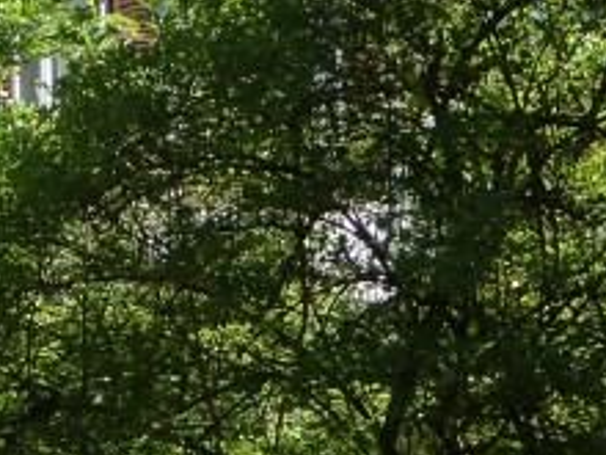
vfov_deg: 6.7
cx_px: -182
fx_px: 3834
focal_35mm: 219
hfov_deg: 8.9
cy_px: -91
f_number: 4
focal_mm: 8.4
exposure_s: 1/400
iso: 160
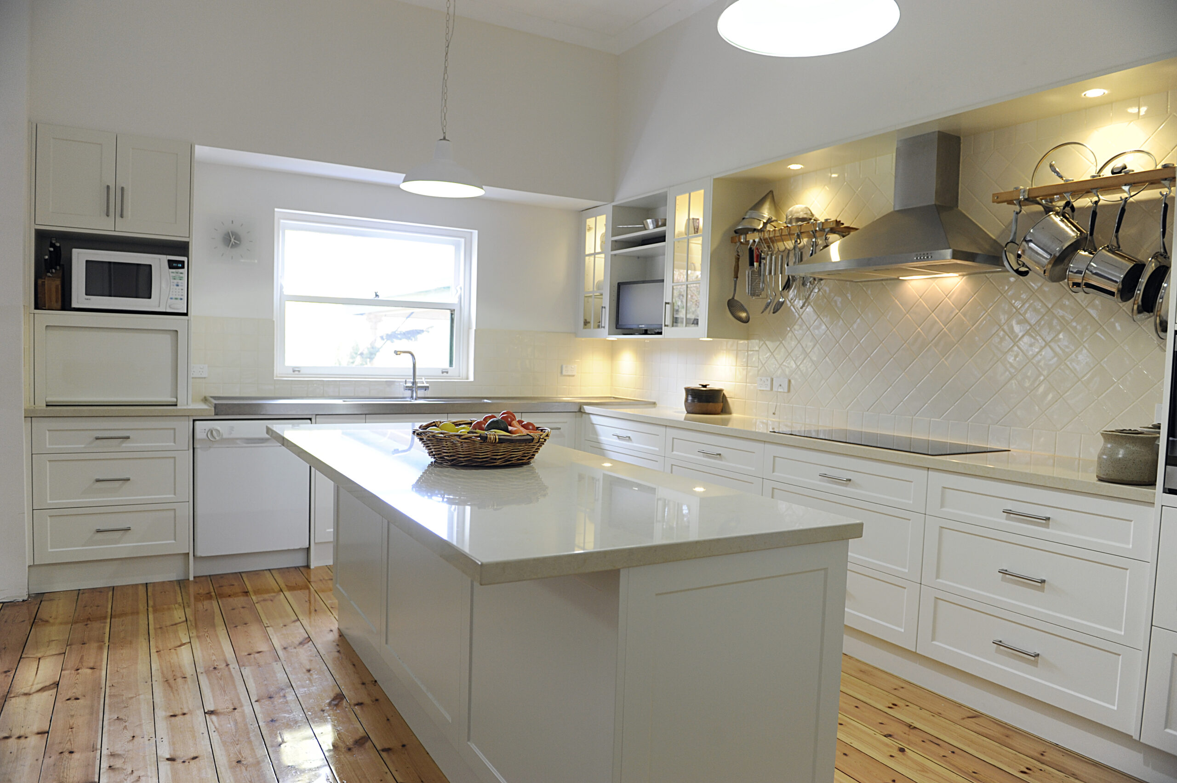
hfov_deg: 73.8
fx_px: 784
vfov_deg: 53.1
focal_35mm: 24
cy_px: 392
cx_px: 588
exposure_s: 1/50
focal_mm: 24
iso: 800
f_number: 4
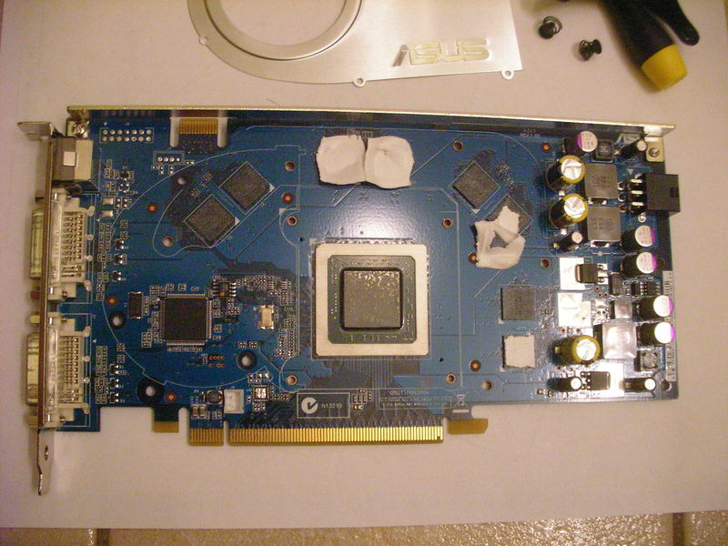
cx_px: 364
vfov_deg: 37.7
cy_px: 273
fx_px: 799
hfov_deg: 49.0
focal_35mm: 38
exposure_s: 1/34.6
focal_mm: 6.3
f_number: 3.5
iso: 400
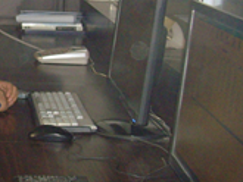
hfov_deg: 16.0
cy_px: 39
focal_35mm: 118
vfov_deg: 12.5
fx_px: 829
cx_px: -56
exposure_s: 1/45
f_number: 3.5
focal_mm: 6.6
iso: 200
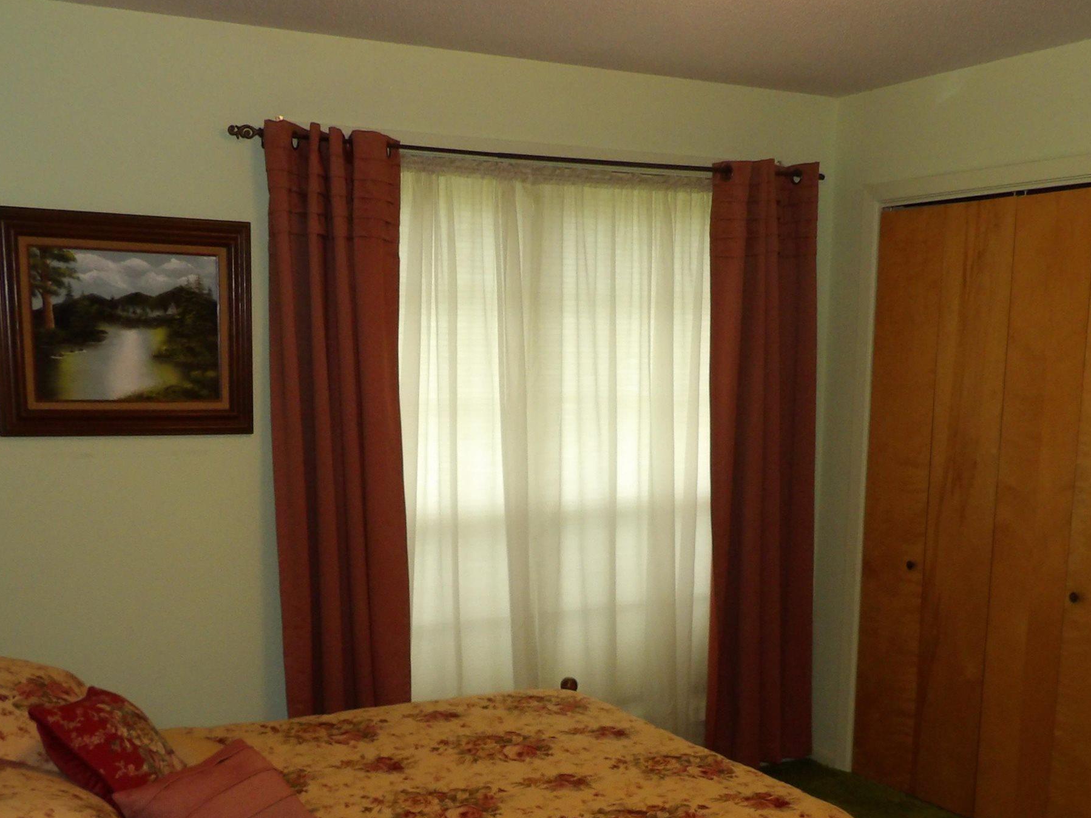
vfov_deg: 33.8
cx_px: 559
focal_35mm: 41
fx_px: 1292
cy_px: 684
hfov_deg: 45.8
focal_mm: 4.3
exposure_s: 1/33
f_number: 3.2
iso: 200
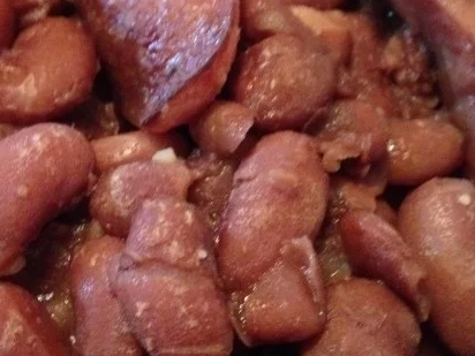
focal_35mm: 68
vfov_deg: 21.6
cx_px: 161
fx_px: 933
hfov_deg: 28.4
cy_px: 169
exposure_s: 1/15
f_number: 2.4
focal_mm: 4.28
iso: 800
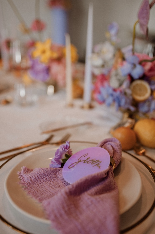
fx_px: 226
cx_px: 78
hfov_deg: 37.8
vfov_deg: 54.5
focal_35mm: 35
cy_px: 117
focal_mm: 35
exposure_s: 1/125
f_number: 1.4
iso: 640
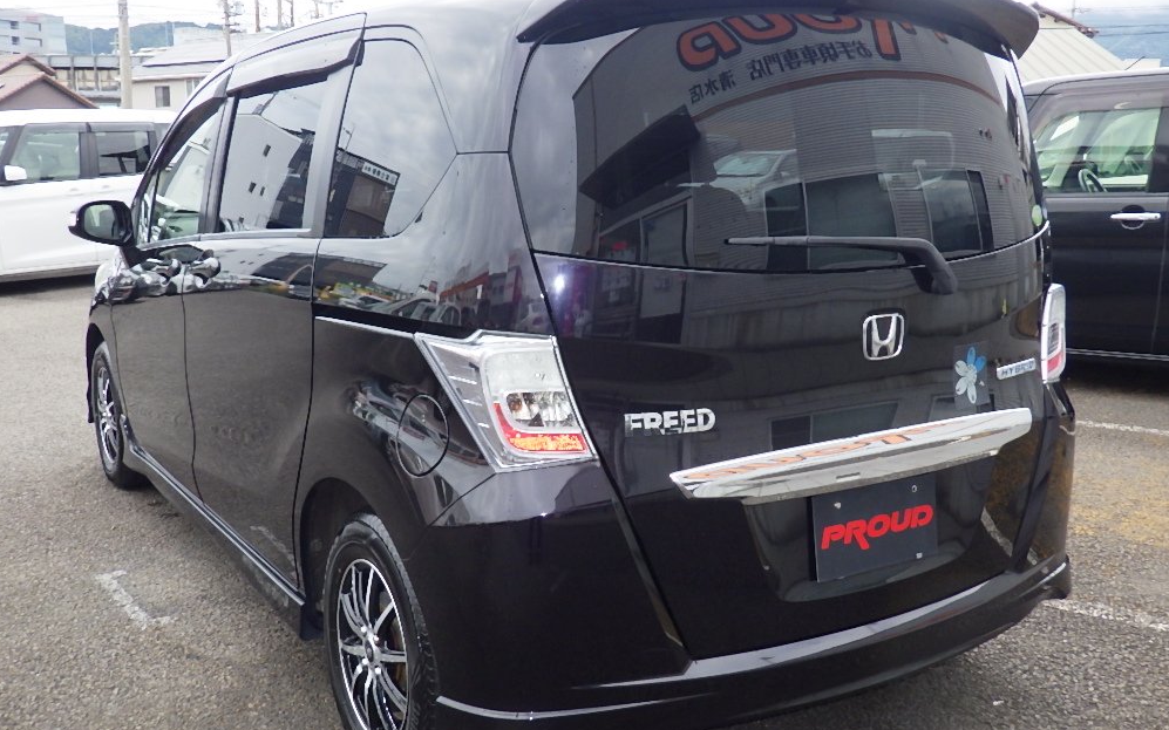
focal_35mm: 37
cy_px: 370
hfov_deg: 52.8
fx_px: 1179
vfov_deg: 34.4
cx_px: 578
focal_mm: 6.1
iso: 250
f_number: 3.8
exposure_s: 1/160
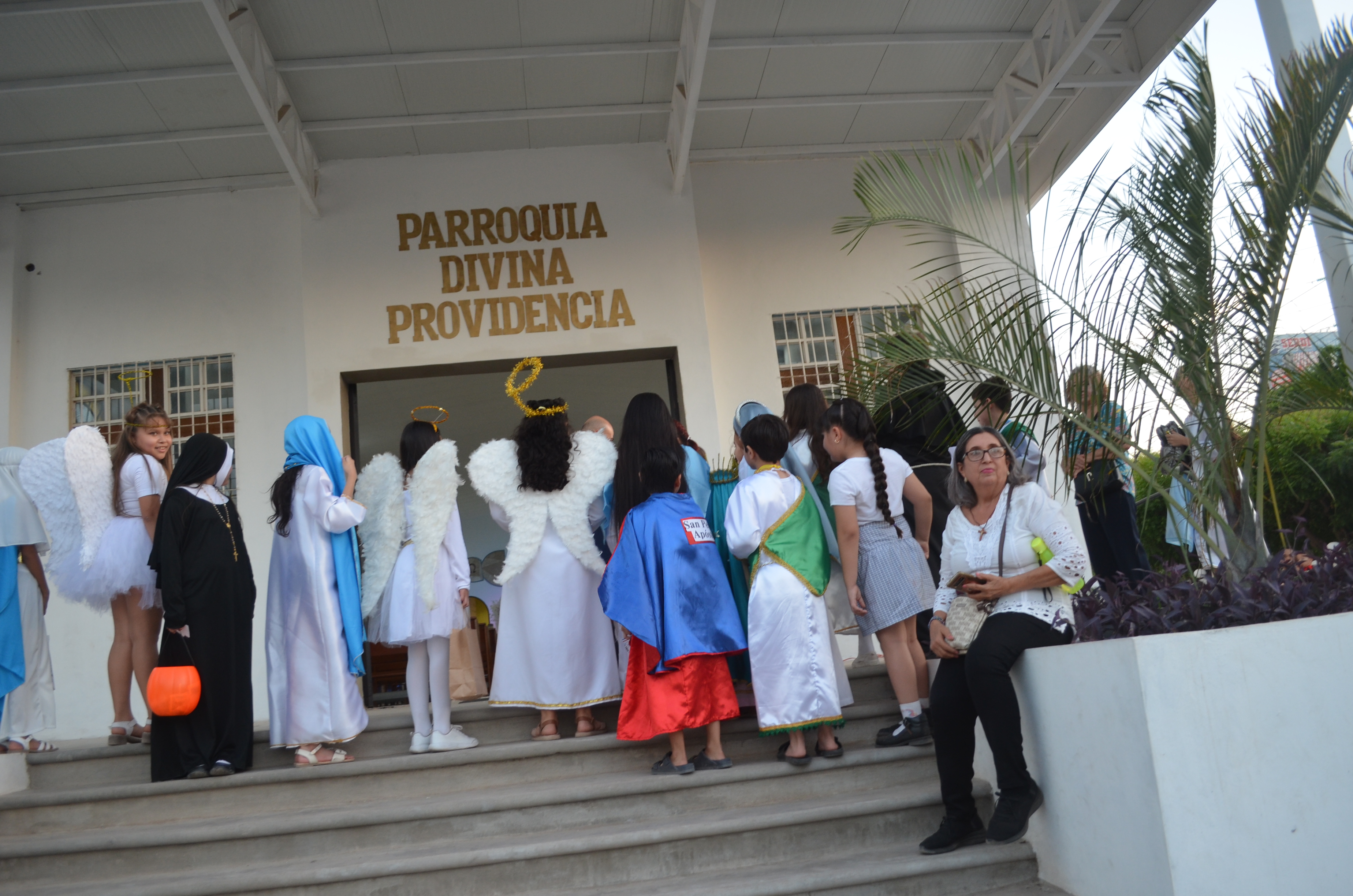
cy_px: 448
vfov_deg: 47.7
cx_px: 676
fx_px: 1013
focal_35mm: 27
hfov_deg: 67.5
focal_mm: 18
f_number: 4
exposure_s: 1/60
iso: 400
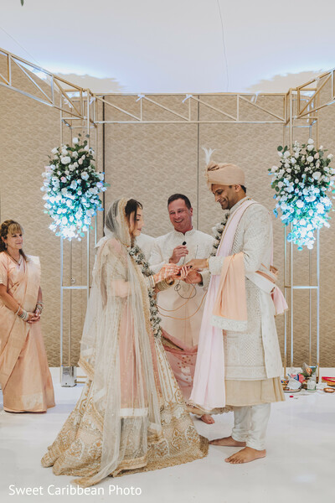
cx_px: 168
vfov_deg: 58.7
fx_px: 447
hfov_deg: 41.1
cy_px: 252
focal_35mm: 32
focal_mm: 32
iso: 5000
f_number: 3.5
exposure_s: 1/200
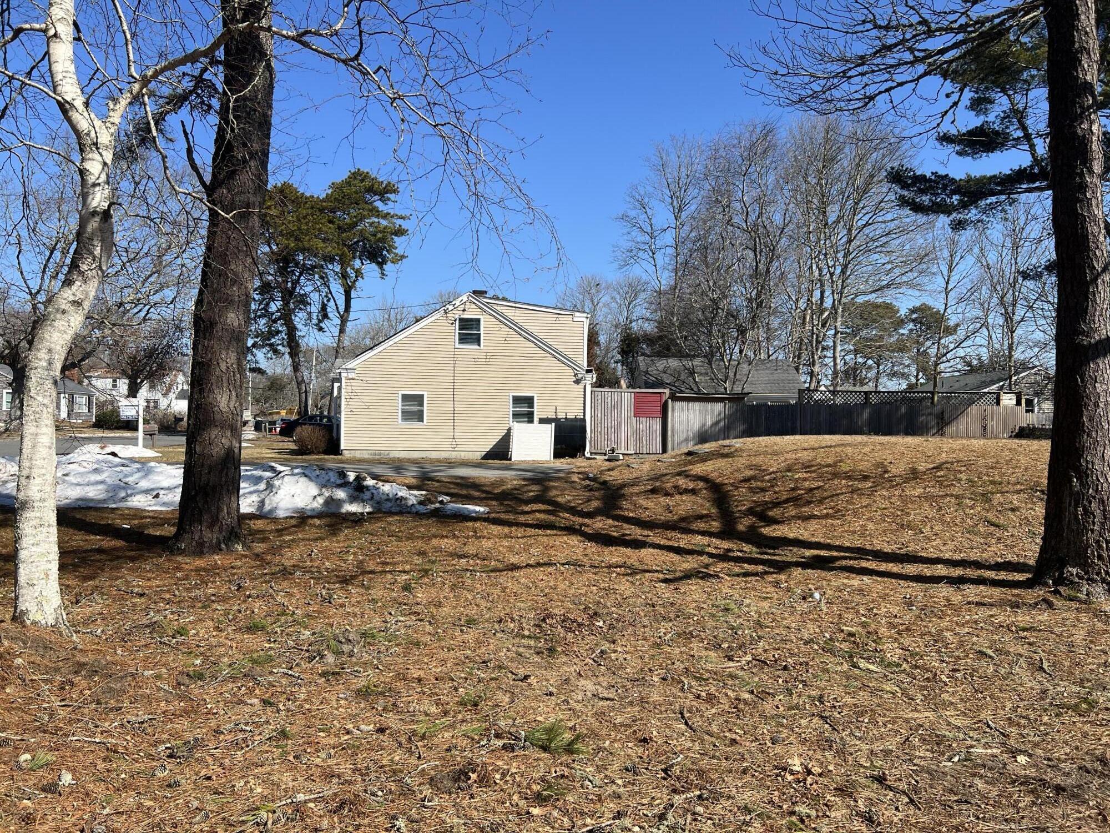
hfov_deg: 67.3
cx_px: 555
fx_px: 834
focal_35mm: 26
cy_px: 416
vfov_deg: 53.1
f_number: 1.5
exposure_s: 1/3571
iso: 50
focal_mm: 5.7
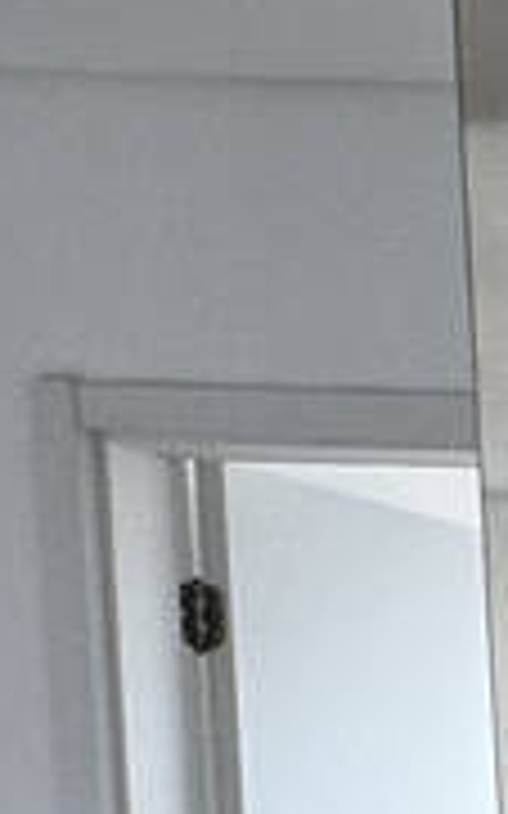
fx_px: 2616
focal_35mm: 118
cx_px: 2207
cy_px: 1286
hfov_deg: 7.1
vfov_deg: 15.9
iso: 125
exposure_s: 1/120
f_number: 2.2
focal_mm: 2.22
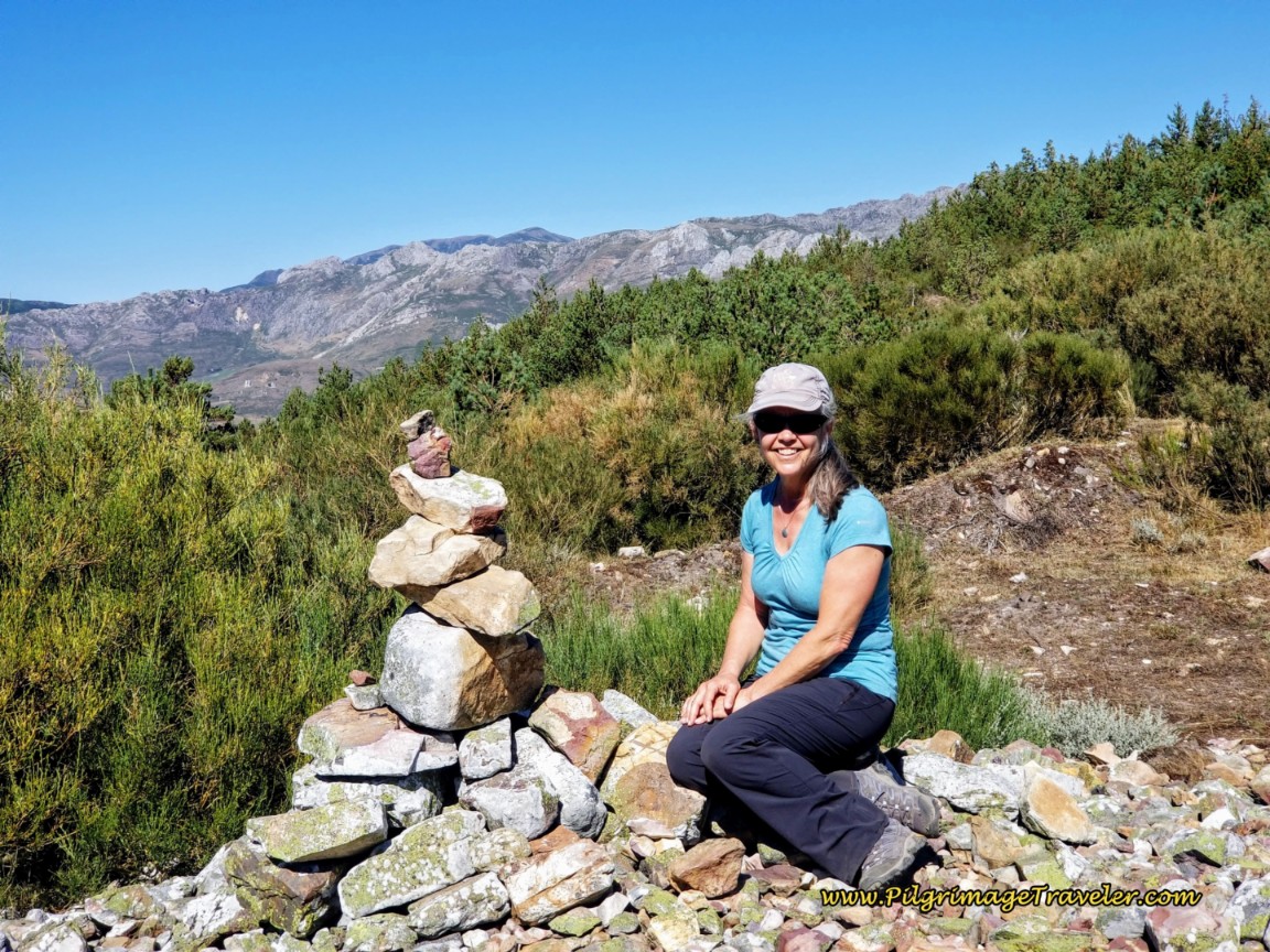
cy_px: 476
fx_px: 1908
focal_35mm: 52
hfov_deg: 36.8
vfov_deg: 28.0
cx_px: 635
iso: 25
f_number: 2.4
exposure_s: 1/923
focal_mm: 6
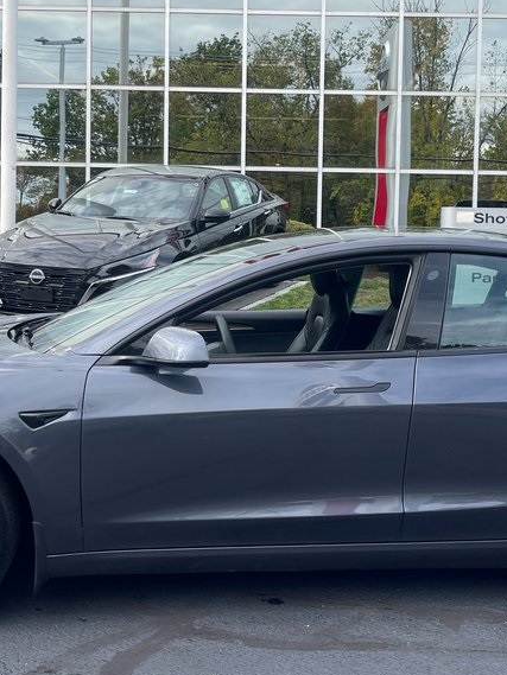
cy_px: 255
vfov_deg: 41.8
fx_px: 878
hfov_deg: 32.2
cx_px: 284
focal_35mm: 45
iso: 32
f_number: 1.6
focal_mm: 5.1
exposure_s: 1/1294
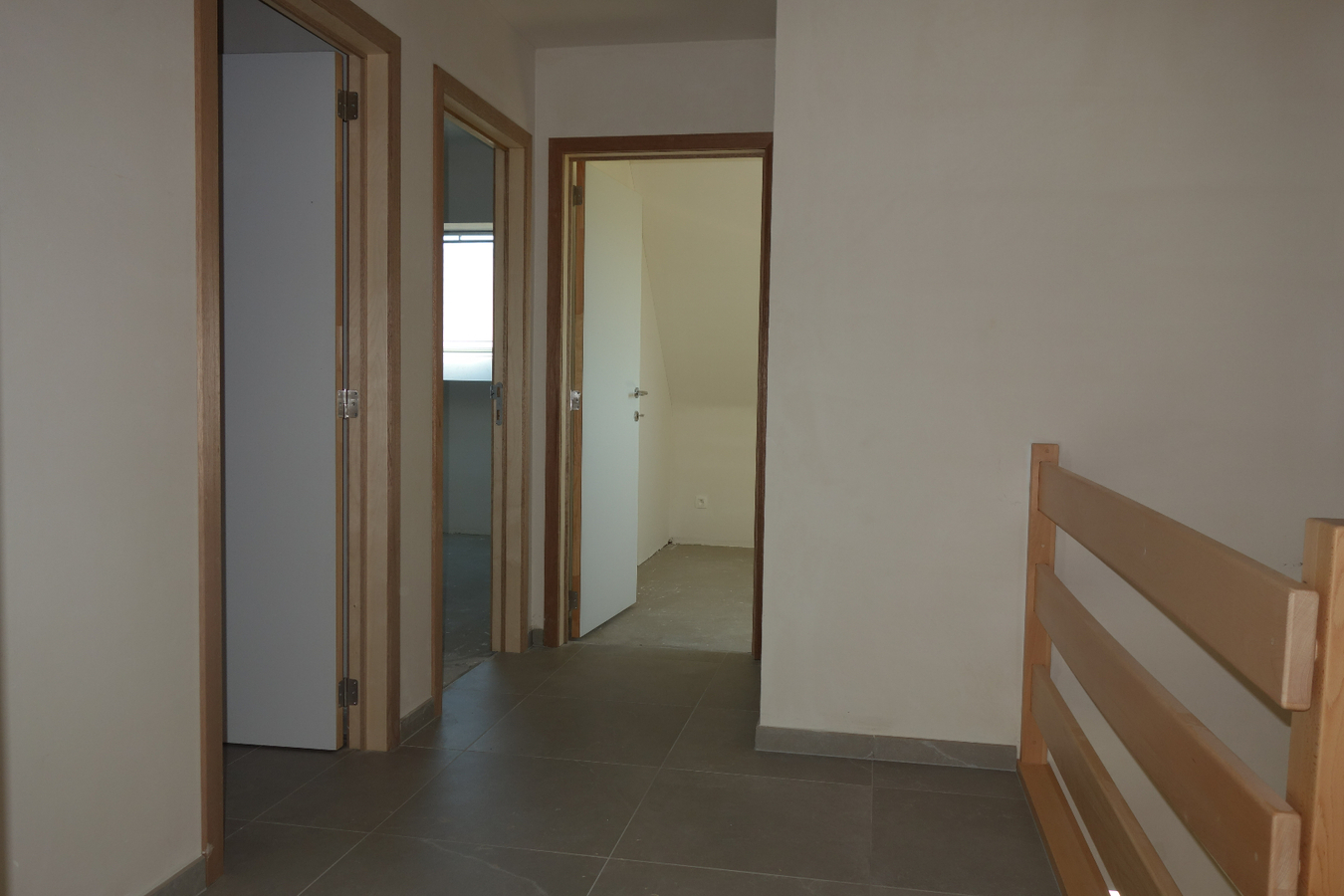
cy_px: 448
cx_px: 672
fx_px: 1045
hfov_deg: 65.5
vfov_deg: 46.4
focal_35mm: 28
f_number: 3.5
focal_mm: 10.4
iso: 125
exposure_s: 1/100
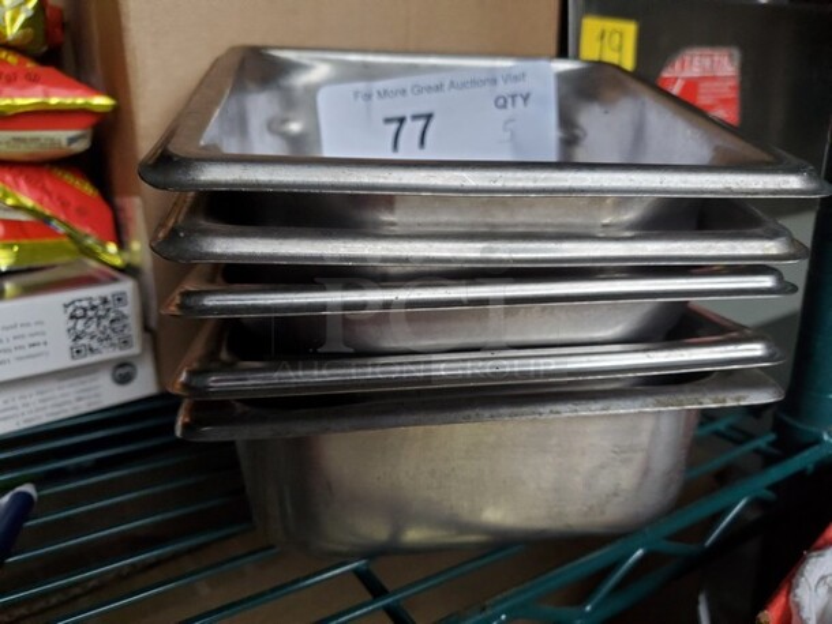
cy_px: 312
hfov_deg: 67.3
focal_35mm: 26
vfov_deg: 53.1
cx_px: 416
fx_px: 625
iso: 250
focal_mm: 4.3
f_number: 1.5
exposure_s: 1/100
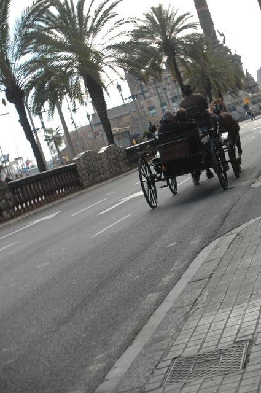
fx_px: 622
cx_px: 130
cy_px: 196
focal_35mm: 57
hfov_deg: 23.7
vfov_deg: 35.1
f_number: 8
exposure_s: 1/200
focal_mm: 38
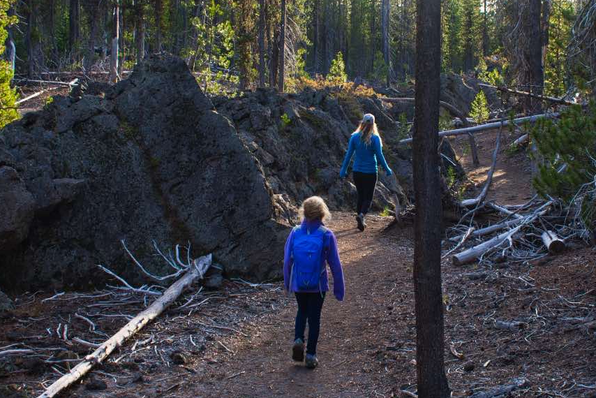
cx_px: 368
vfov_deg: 23.0
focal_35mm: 59
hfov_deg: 33.8
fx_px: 977
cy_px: 161
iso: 400
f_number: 8
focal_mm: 28
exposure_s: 1/80
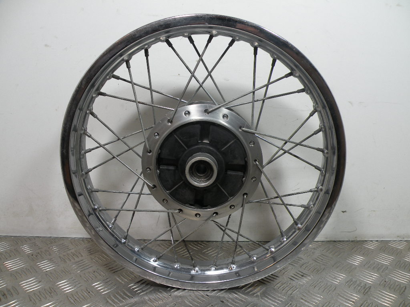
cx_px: 205
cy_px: 154
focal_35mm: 27
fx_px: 320
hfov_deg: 65.3
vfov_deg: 51.4
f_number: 3.2
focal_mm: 4.7
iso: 64
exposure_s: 1/84.6
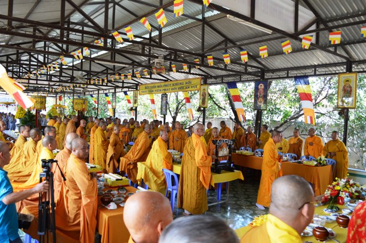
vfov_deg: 47.9
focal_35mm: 27
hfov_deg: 67.4
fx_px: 274
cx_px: 183
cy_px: 122
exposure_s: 1/100
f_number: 5
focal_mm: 18
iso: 400
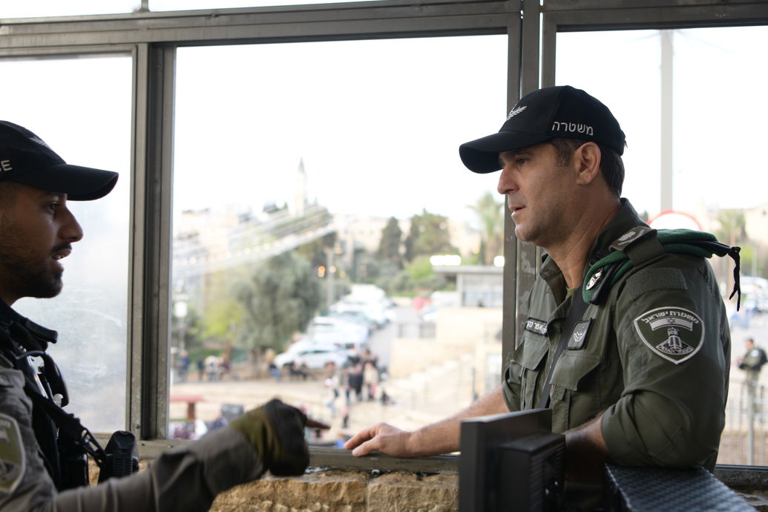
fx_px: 981
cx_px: 329
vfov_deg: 29.2
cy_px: 288
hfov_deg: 42.6
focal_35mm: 46
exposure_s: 1/160
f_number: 2.8
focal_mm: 34
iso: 100
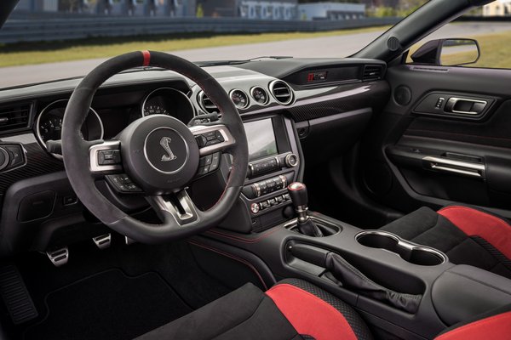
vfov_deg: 45.0
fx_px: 412
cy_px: 170
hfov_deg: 63.7
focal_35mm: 29
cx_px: 256
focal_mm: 29
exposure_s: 1/80
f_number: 5
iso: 250
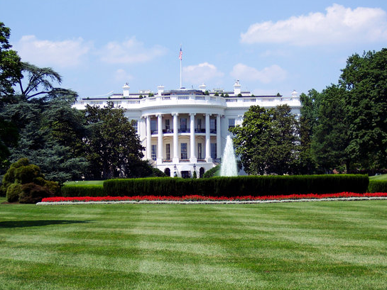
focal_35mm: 105
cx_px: 195
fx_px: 1174
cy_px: 145
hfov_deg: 18.7
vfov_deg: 14.1
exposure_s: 1/500
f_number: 4.8
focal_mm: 21.3
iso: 100
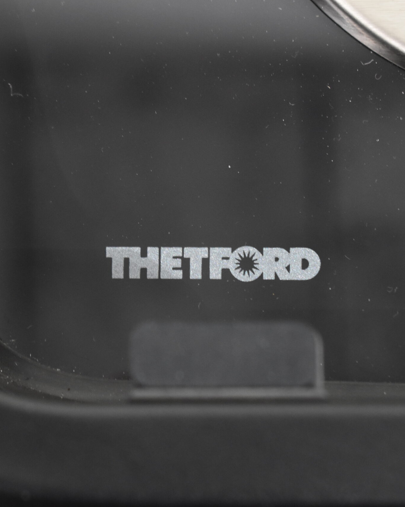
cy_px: 253
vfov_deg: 16.5
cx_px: 223
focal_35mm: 117
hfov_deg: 13.2
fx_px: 1748
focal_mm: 55
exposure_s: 1/60
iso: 1800
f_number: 5.6
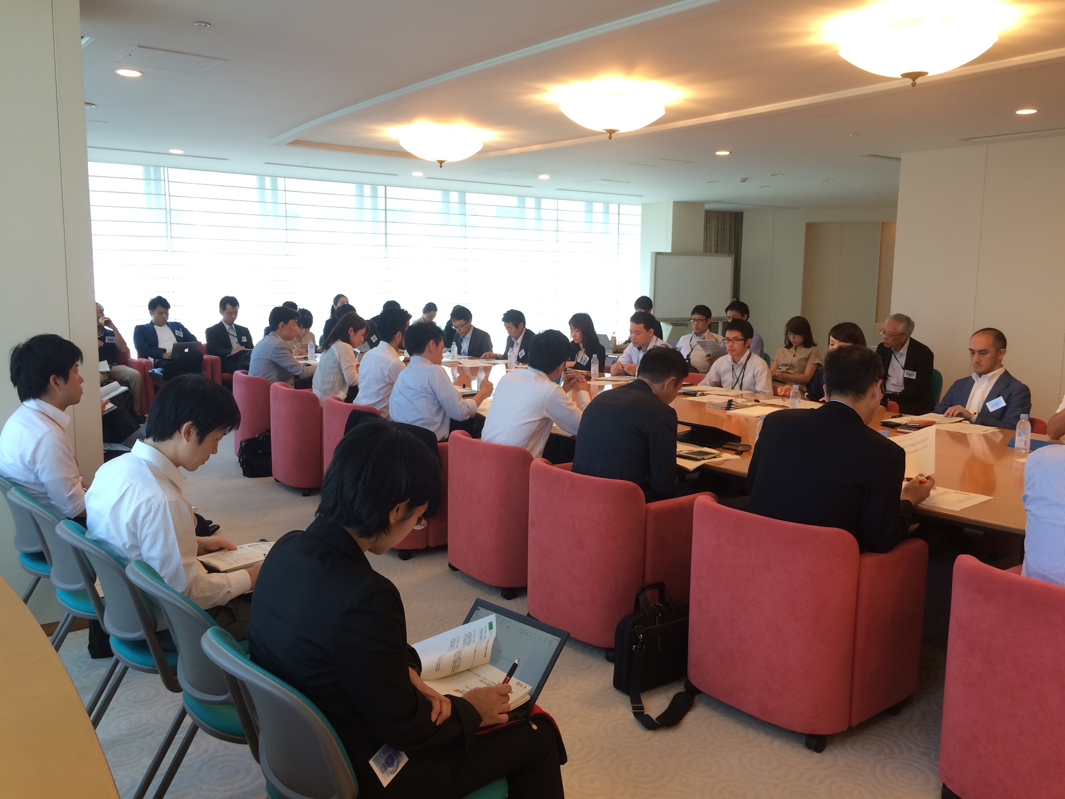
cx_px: 532
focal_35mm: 29
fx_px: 892
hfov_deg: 61.7
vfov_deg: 48.2
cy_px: 400
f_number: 2.2
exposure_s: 1/30
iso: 40
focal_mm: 4.15
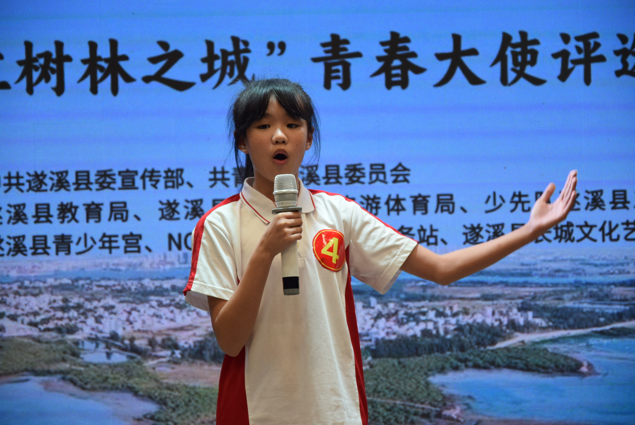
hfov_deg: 13.0
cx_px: 318
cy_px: 212
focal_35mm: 158
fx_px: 2780
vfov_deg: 8.7
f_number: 5.6
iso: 400
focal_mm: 105
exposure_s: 1/125
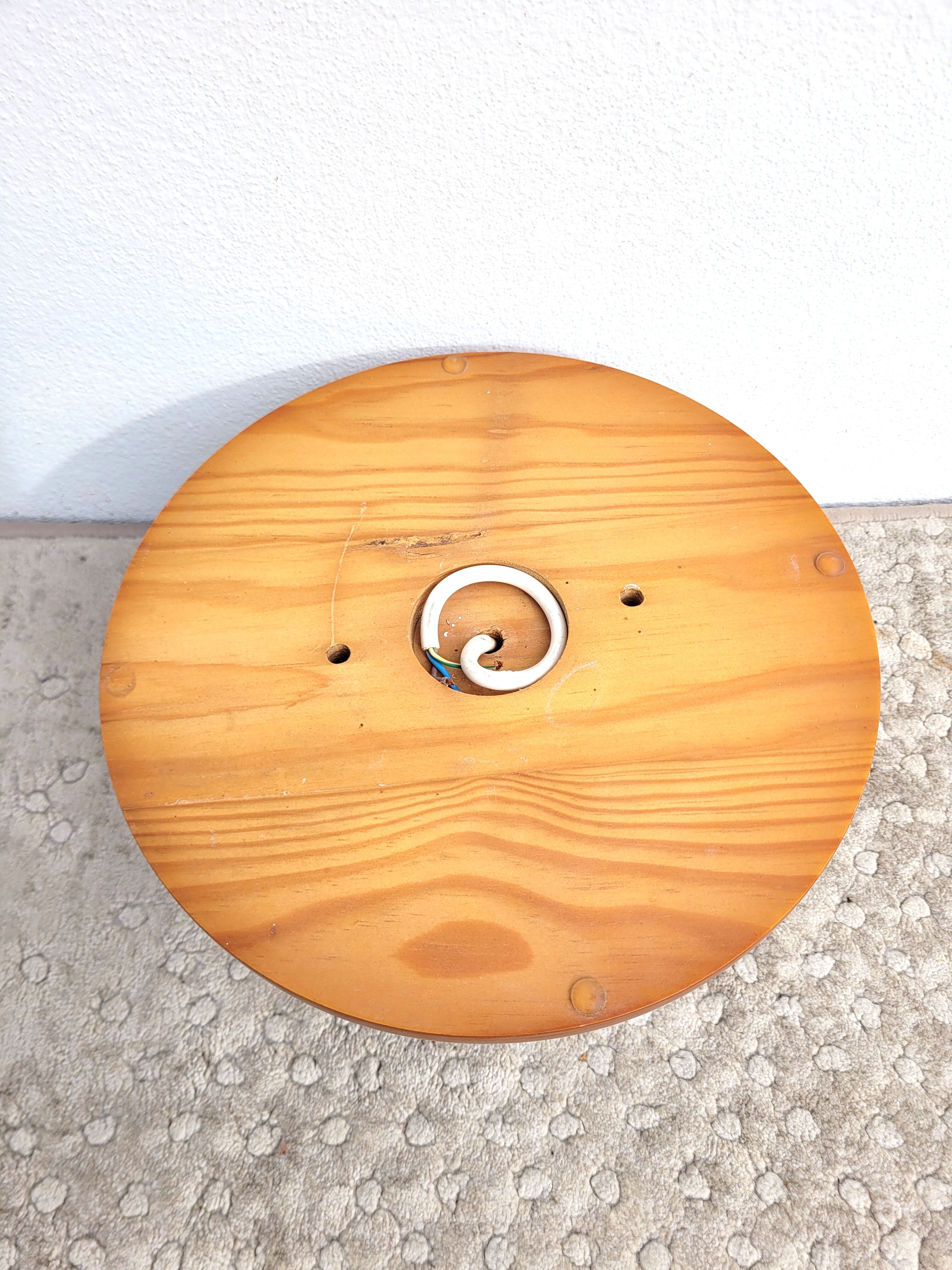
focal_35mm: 26
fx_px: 953
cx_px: 476
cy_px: 635
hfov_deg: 53.1
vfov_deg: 67.3
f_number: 1.8
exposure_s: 1/1480
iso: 40
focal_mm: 5.4
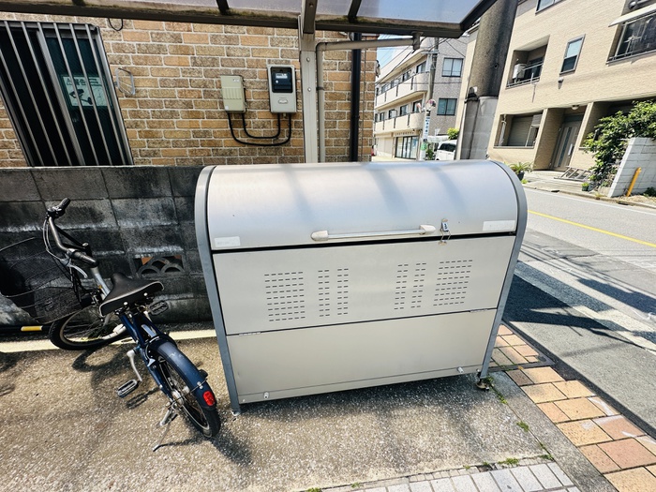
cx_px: 328
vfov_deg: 85.7
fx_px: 265
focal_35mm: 14
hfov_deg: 102.1
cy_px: 246
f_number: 2.2
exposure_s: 1/796
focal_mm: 2.22
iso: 40
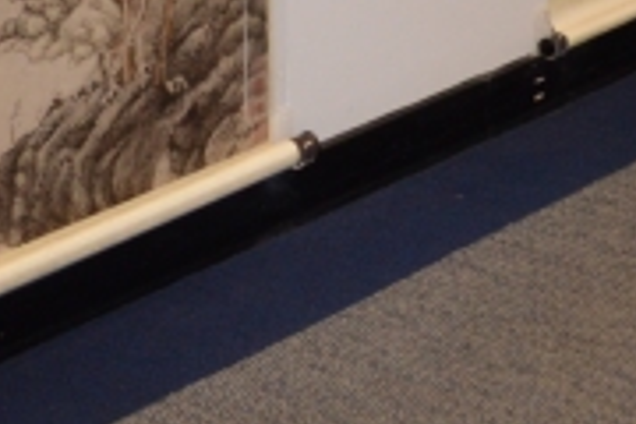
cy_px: -544
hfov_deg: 15.1
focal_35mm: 135
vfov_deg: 9.2
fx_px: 2385
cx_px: 463
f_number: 4.5
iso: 800
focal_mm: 18
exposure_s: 1/80
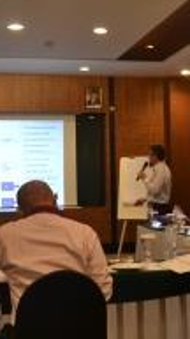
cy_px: 153
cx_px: 106
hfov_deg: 18.3
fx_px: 591
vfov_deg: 31.9
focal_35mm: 66
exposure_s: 1/20
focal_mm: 18
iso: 400
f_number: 3.5
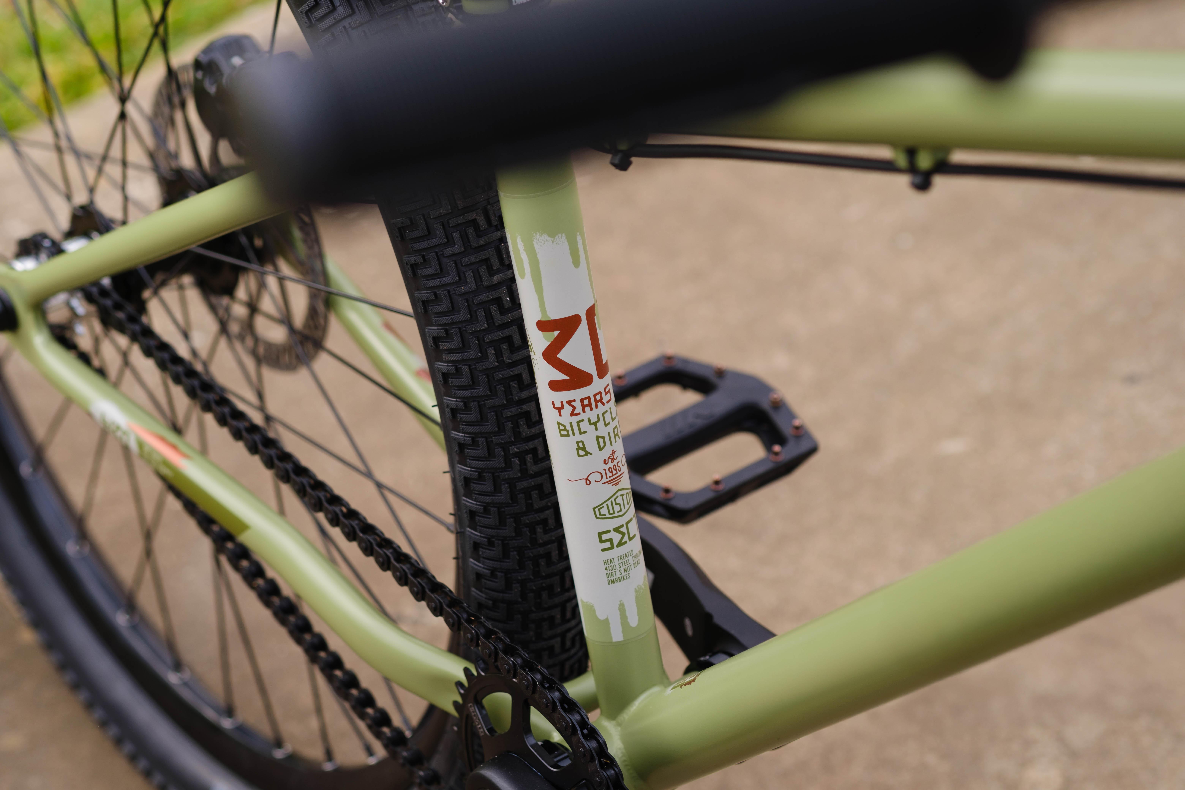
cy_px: 395
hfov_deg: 22.6
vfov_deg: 15.2
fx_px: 2962
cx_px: 592
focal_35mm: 90
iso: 125
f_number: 3.6
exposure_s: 1/500
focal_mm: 60
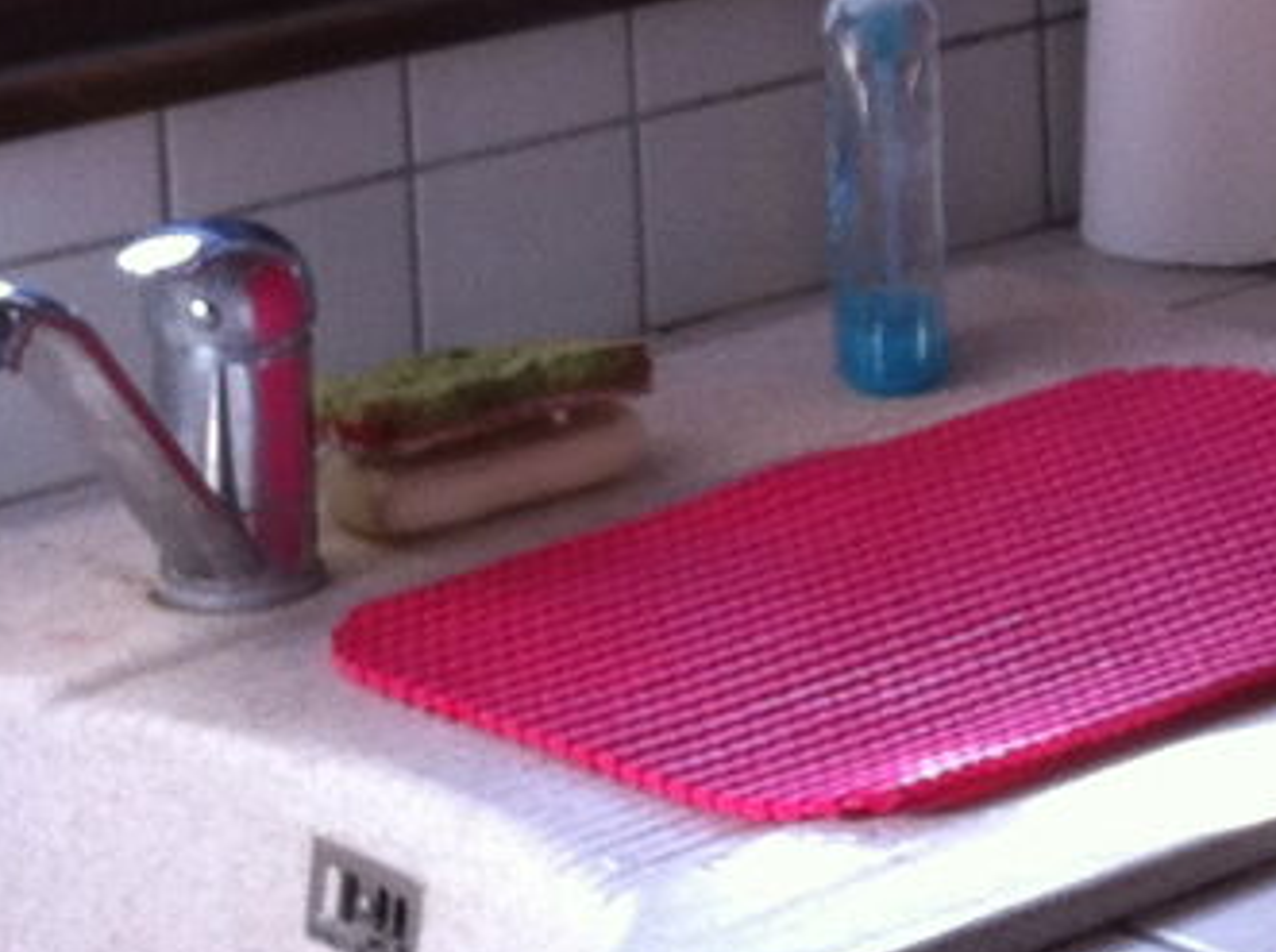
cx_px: 1442
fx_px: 6218
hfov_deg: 11.5
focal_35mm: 169
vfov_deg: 8.6
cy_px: -299
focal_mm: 3.85
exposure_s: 1/60
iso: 80
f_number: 2.8
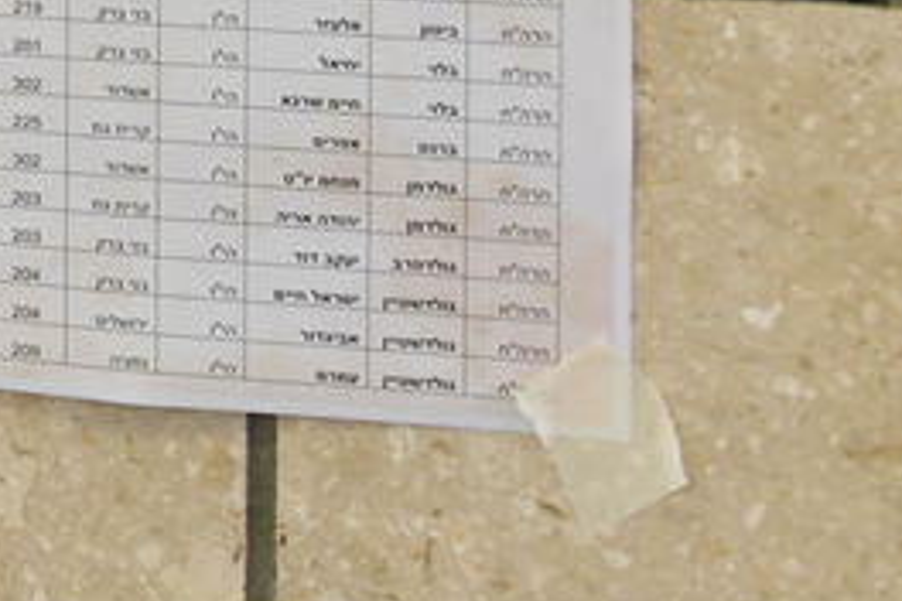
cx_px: -1353
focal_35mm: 170
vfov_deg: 7.8
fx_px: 4259
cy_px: -548
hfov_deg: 10.3
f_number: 5.6
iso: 1250
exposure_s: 1/100
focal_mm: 32
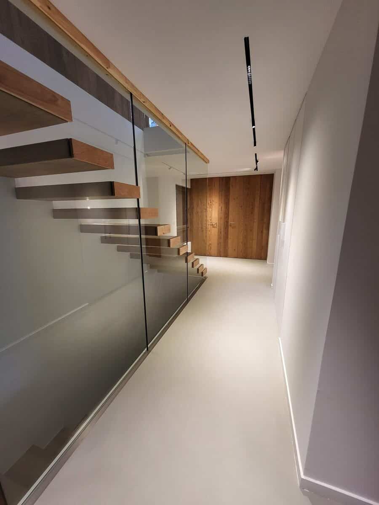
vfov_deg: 106.2
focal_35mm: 13
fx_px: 190
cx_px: 190
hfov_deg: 89.9
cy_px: 252
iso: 200
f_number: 2.2
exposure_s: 1/50
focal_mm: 1.74
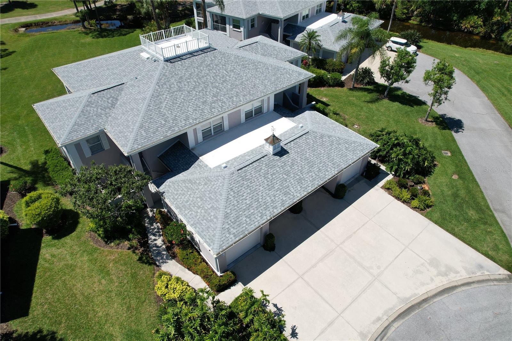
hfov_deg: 78.6
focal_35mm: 22
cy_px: 170
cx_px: 256
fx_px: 313
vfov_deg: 57.2
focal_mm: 8.38
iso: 100
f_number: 2.8
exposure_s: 1/2500
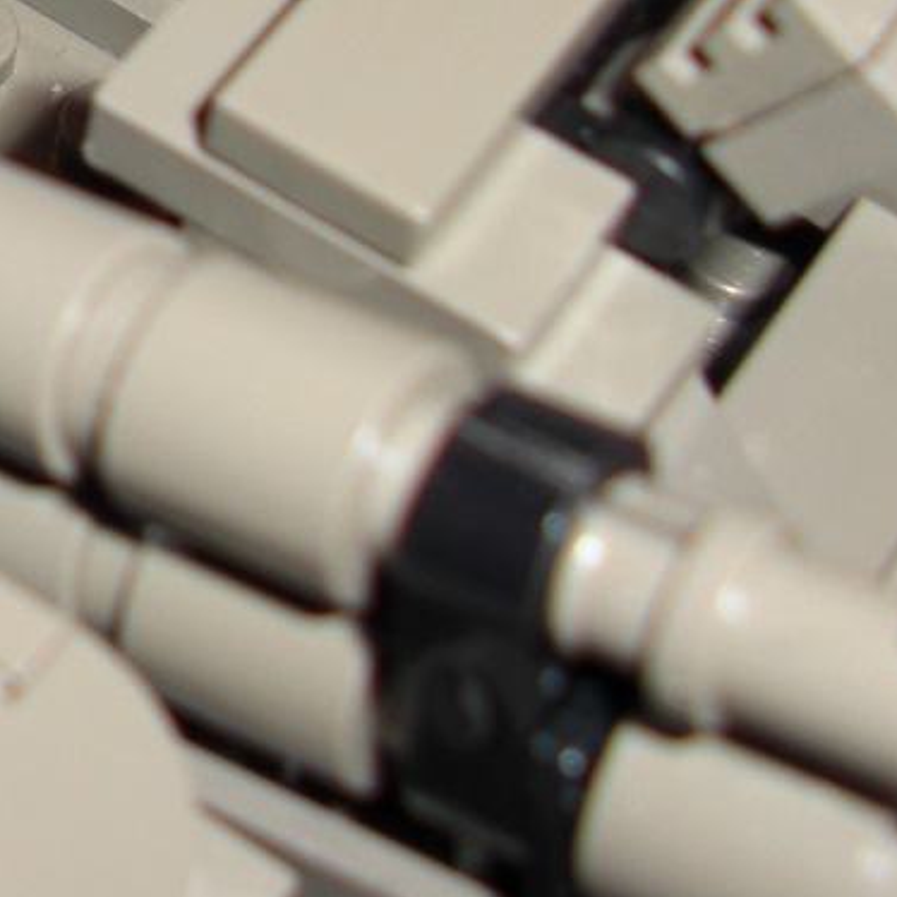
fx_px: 3987
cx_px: -693
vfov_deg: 12.6
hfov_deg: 11.9
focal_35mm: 136
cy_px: -139
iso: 50
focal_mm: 6.3
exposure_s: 1/60
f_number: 2.8
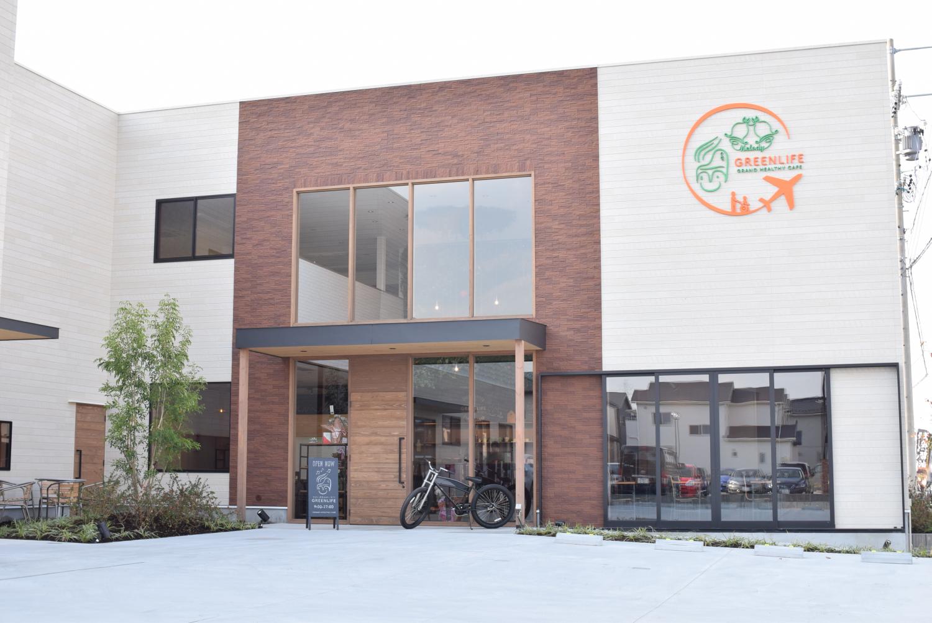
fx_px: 1166
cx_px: 466
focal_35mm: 45
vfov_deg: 29.9
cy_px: 312
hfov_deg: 43.6
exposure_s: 1/200
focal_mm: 30
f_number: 9
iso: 400
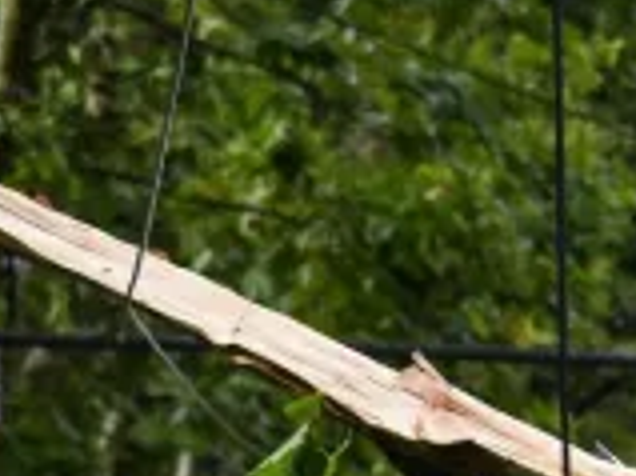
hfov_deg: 3.5
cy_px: 782
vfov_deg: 2.7
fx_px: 10153
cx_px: 1492
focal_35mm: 553
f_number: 5
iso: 640
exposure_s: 1/640
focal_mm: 120
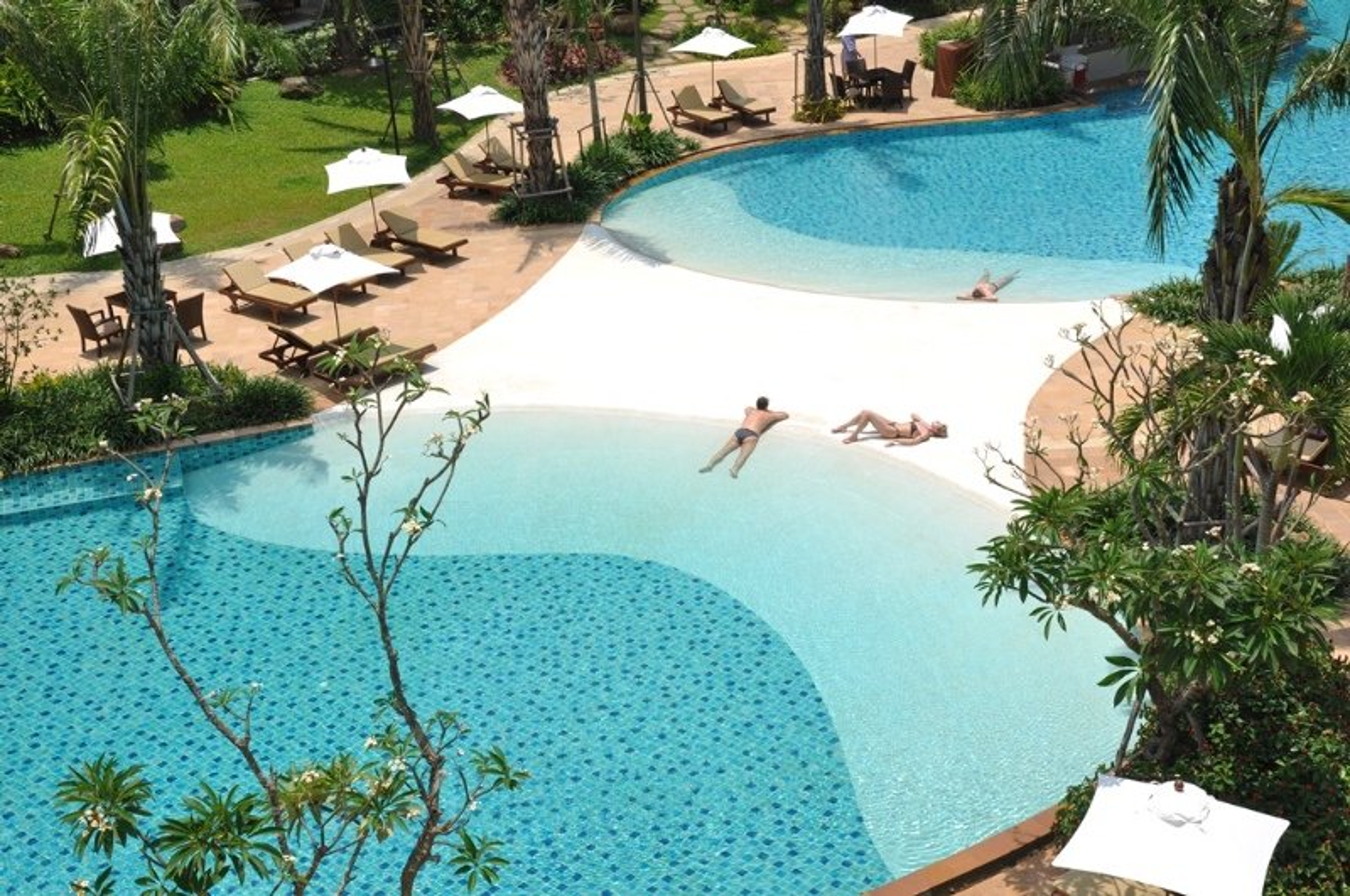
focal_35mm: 48
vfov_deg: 28.0
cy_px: 448
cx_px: 675
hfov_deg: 41.2
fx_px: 1797
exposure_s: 1/250
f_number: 9
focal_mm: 32
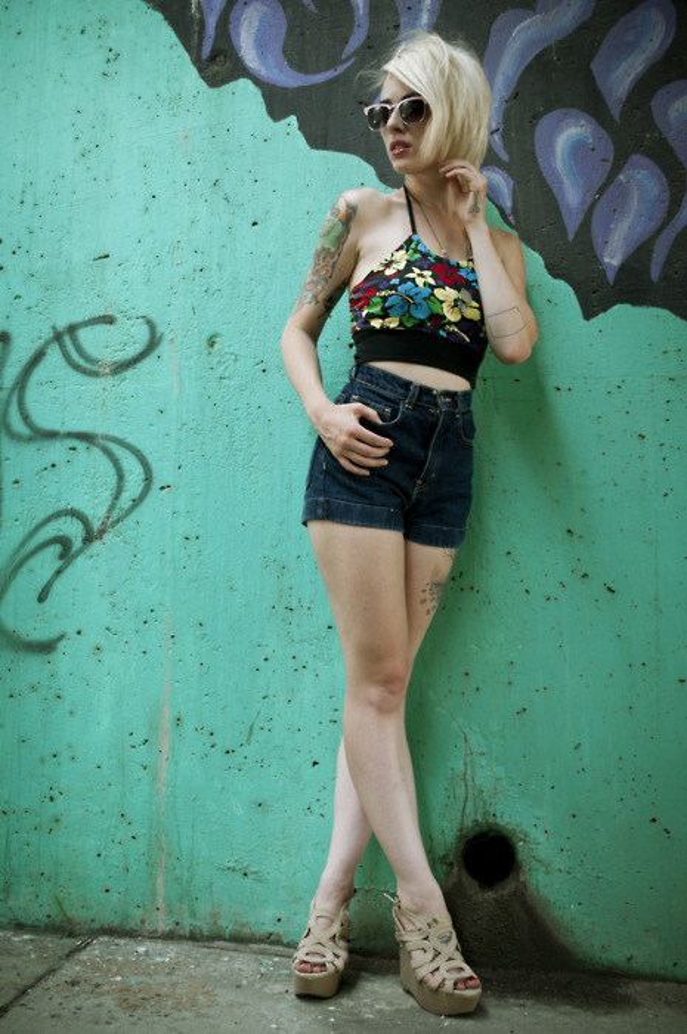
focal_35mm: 39
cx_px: 344
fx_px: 1119
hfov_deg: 34.1
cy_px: 517
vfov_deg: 49.6
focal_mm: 26
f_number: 5
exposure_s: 1/80
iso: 320
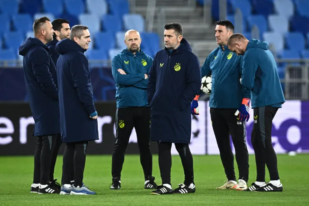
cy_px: 103
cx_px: 154
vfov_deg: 3.4
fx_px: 3432
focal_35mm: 400
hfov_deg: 5.2
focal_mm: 400
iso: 2500
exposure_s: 1/1250
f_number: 4
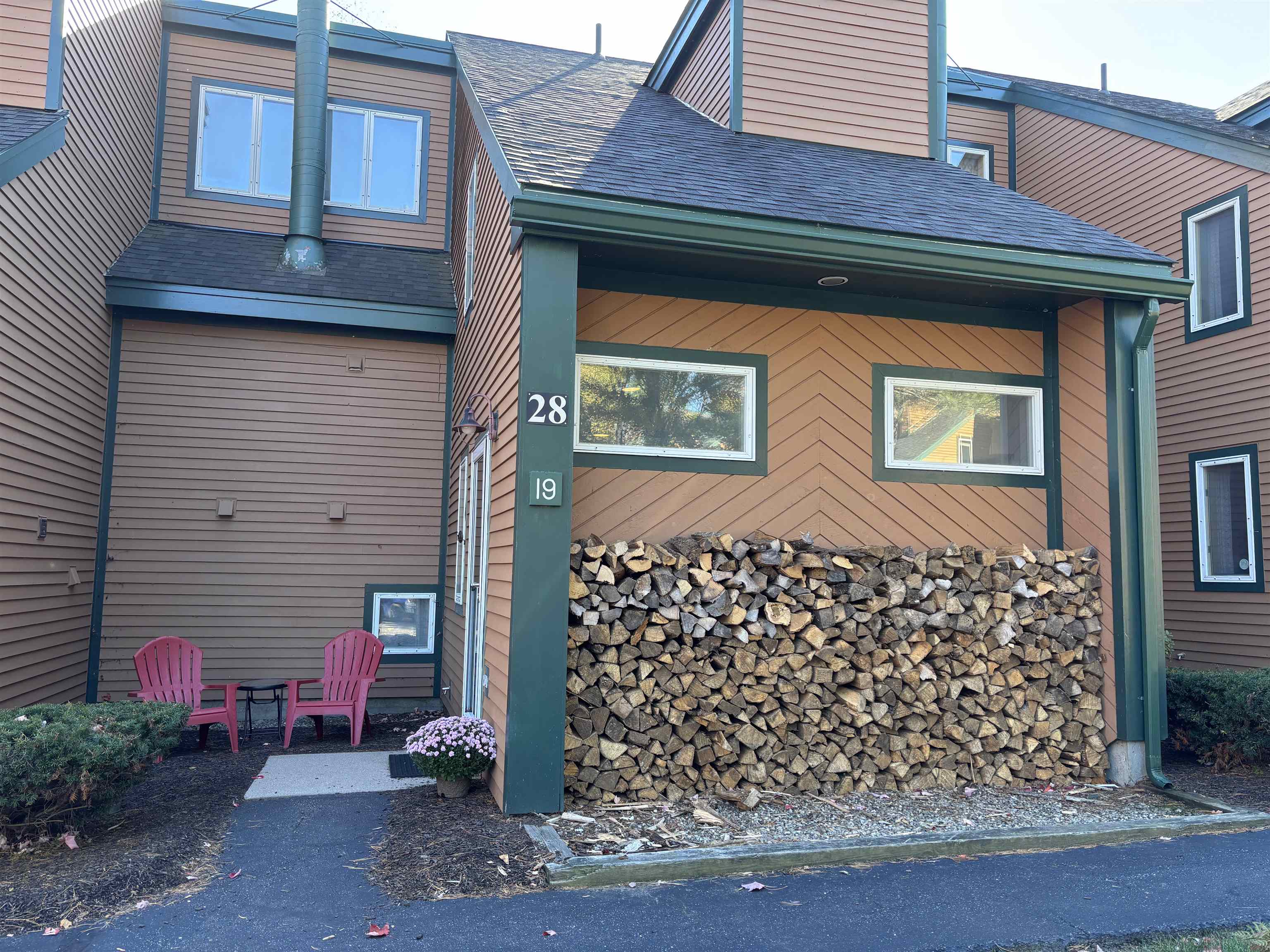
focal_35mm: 26
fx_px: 954
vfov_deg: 53.1
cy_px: 476
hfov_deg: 67.3
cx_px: 635
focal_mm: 5.96
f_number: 1.6
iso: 40
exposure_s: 1/121
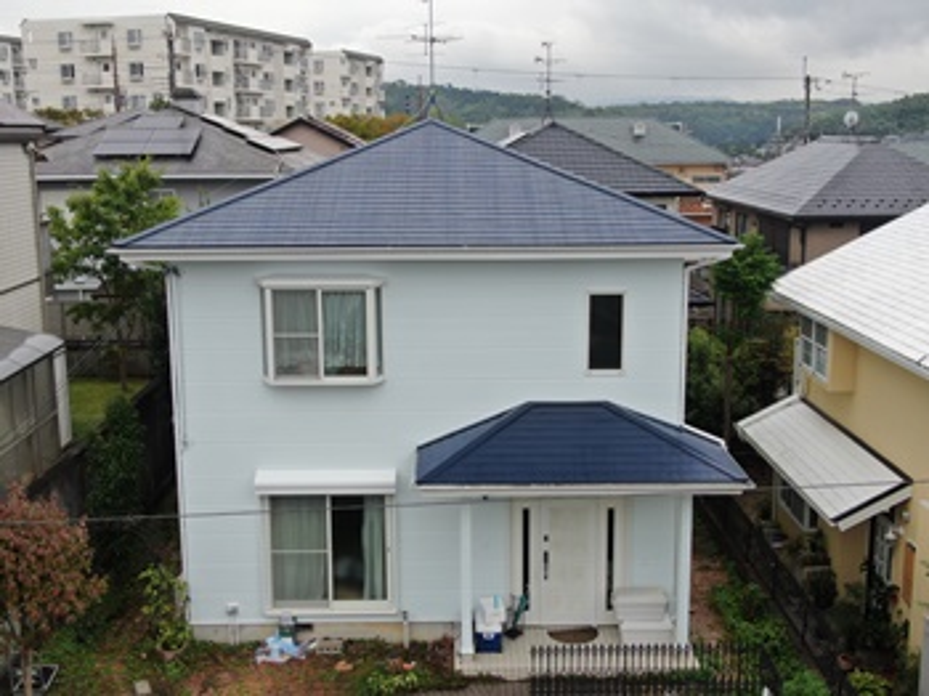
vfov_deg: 34.3
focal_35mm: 42
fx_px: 1126
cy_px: 348
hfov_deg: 44.8
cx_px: 464
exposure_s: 1/160
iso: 100
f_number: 3.5
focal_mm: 7.23
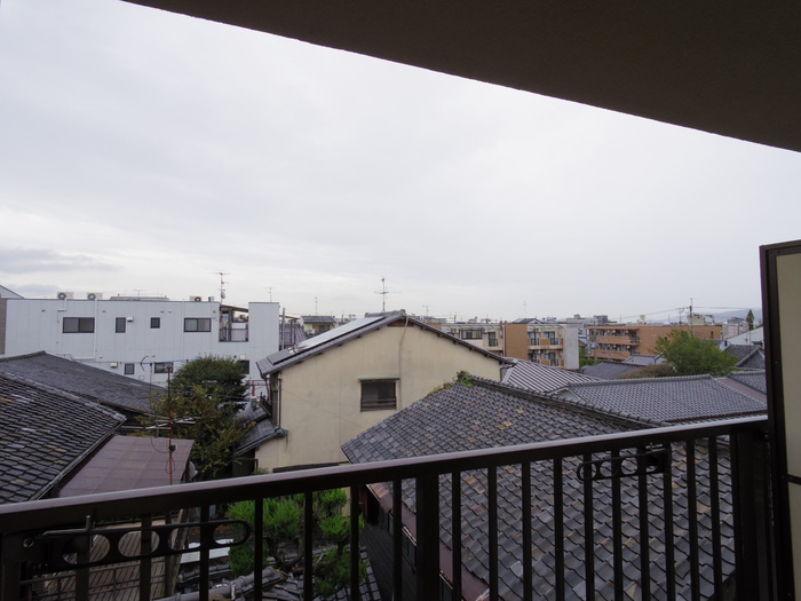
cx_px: 400
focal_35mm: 17
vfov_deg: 74.7
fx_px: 393
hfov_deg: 91.0
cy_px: 300
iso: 200
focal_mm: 3.8
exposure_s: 1/320
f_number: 4.5
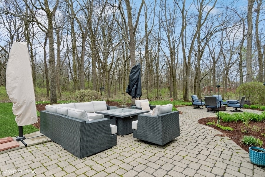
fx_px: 132
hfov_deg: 90.0
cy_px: 88
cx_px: 132
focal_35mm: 18
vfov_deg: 67.4
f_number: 8
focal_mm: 12
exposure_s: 1/60
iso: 200
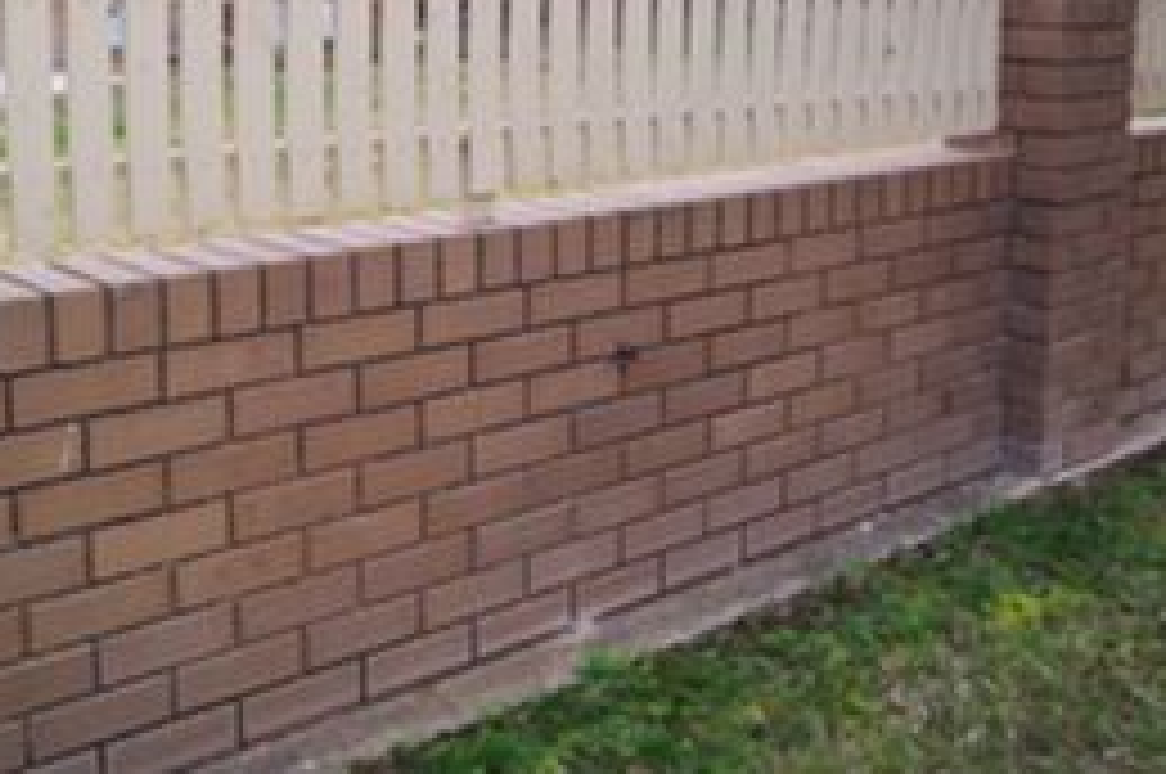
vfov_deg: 26.7
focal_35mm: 49
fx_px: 1585
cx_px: 752
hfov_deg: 40.0
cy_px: 110
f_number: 4.5
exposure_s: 1/80
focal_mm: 18
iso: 100
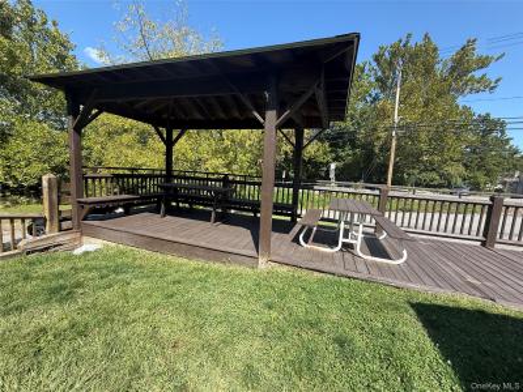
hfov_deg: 102.1
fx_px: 212
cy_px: 196
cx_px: 262
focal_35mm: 14
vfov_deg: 85.7
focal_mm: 2.22
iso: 50
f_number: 2.2
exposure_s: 1/607
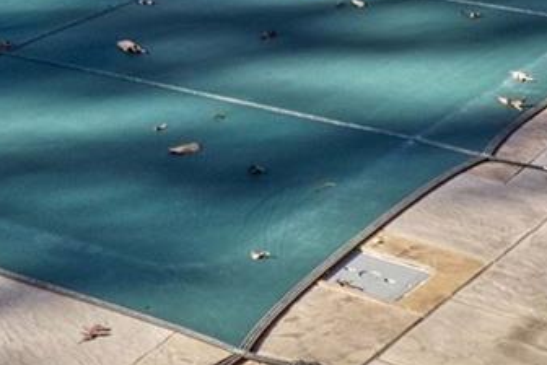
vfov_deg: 8.7
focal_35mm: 134
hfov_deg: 14.5
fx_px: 2036
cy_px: -684
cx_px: -197
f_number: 2.8
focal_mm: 8.38
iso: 140
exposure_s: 1/640
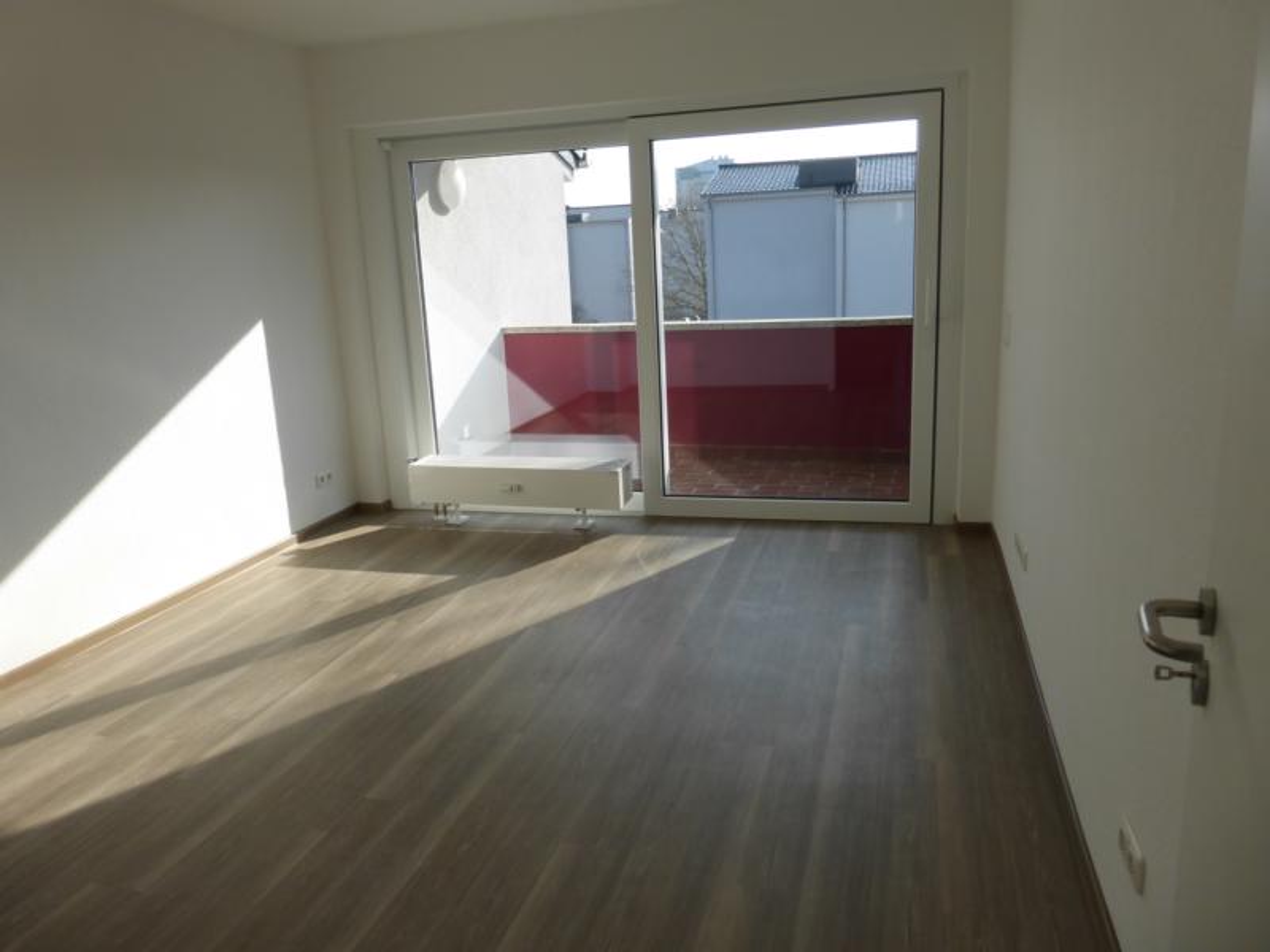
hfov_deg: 69.4
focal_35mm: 25
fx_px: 917
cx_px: 635
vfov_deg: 54.9
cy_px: 476
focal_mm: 4.3
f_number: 4
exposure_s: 1/250
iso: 100
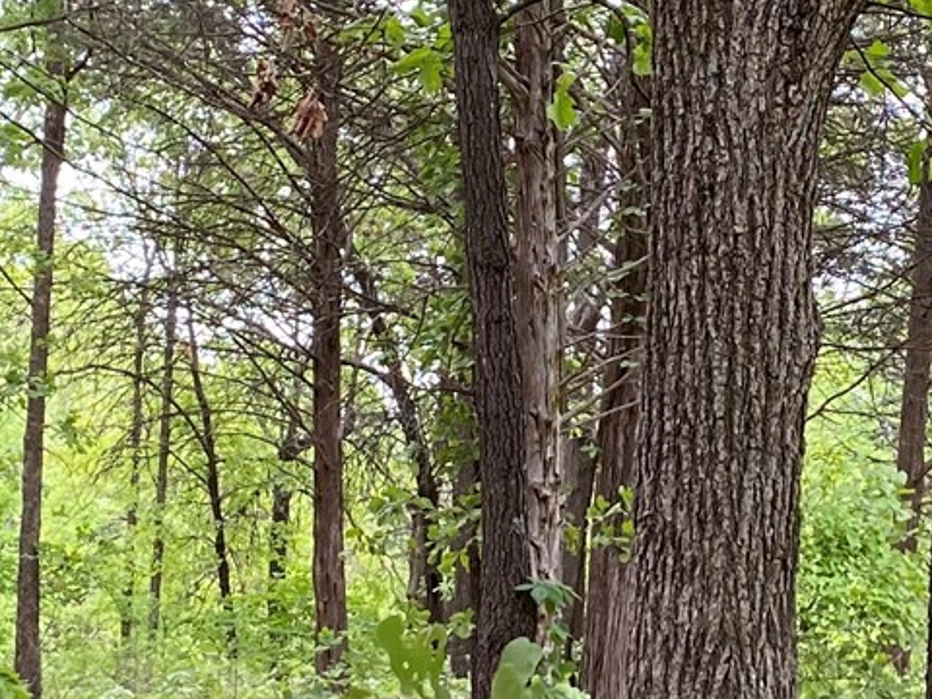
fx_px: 2800
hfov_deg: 18.7
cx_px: 775
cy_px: 361
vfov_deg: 14.2
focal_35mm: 104
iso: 80
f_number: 1.8
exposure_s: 1/121
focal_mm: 4.25
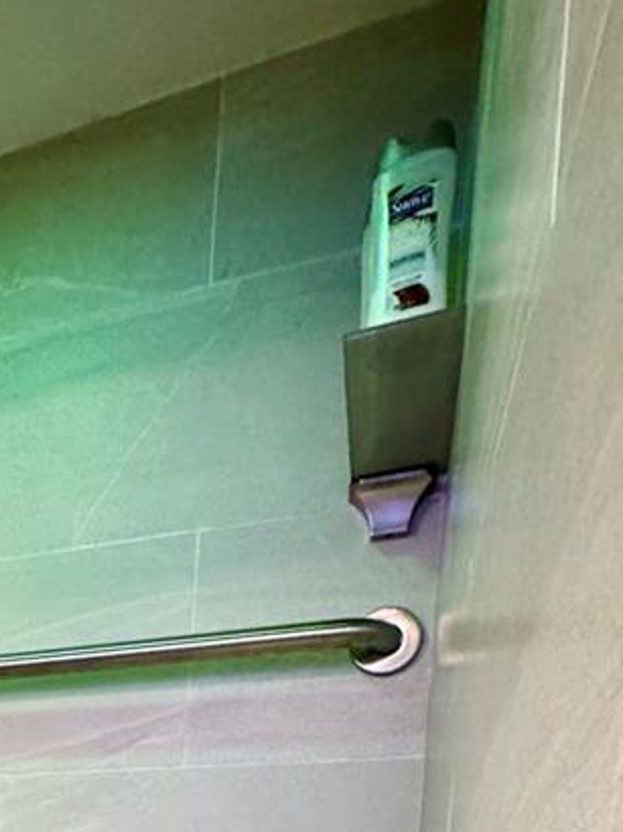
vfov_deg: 34.7
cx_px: -120
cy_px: 1039
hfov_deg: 30.1
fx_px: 985
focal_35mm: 41
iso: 1000
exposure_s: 1/42
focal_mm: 2.22
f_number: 2.2
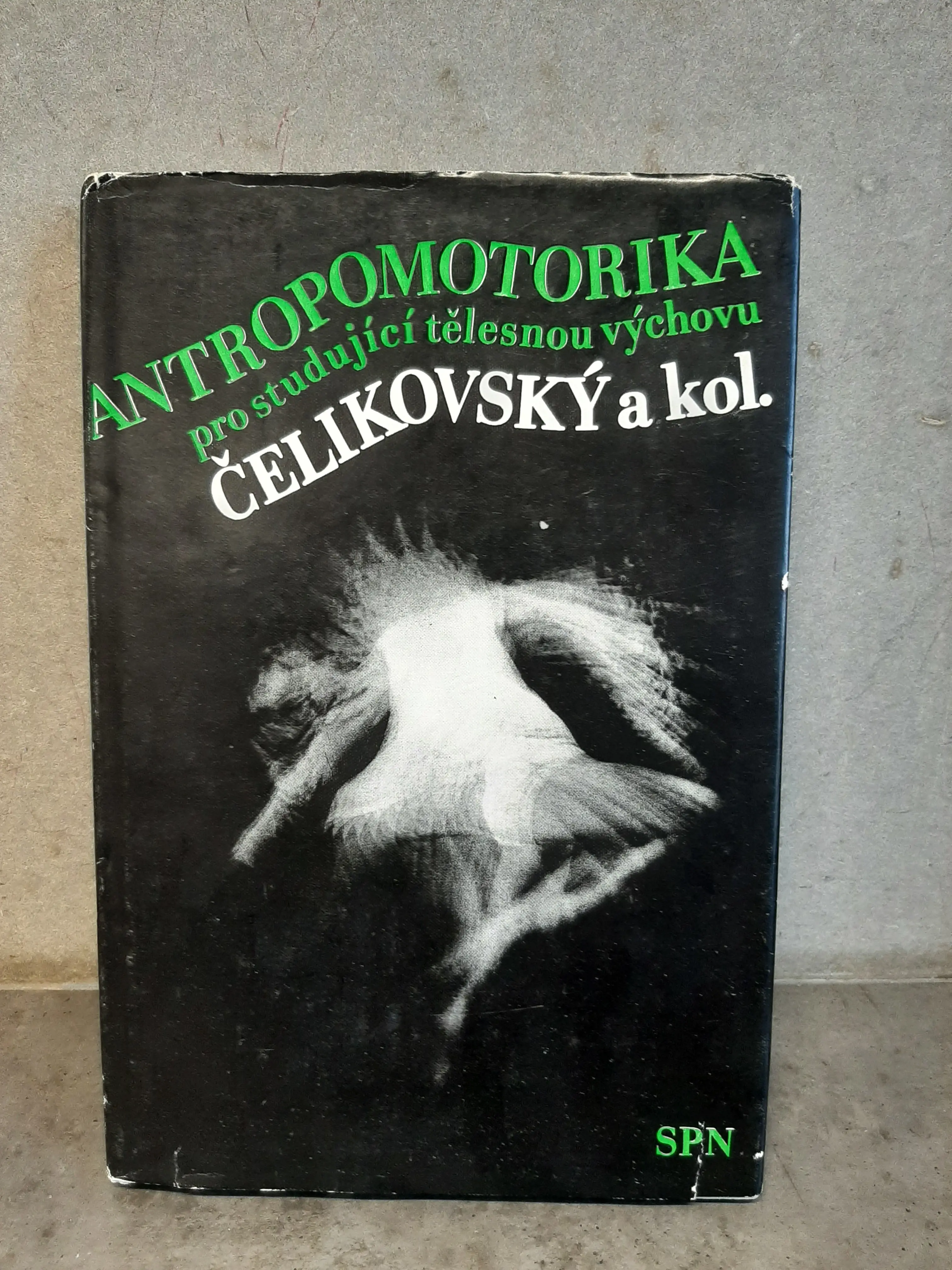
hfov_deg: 53.1
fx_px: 953
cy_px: 635
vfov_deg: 67.3
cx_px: 476
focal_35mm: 26
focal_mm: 3.93
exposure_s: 1/50
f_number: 1.7
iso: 125
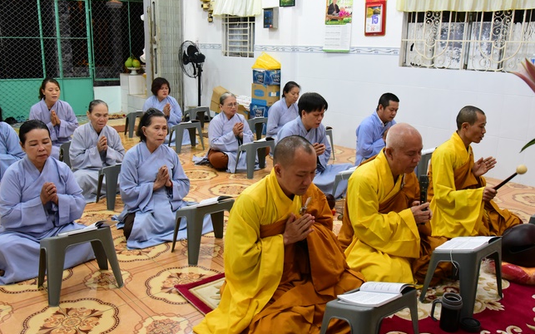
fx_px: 481
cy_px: 169
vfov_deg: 38.3
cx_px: 265
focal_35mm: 33
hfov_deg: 58.1
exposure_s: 1/80
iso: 7200
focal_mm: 32
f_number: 8
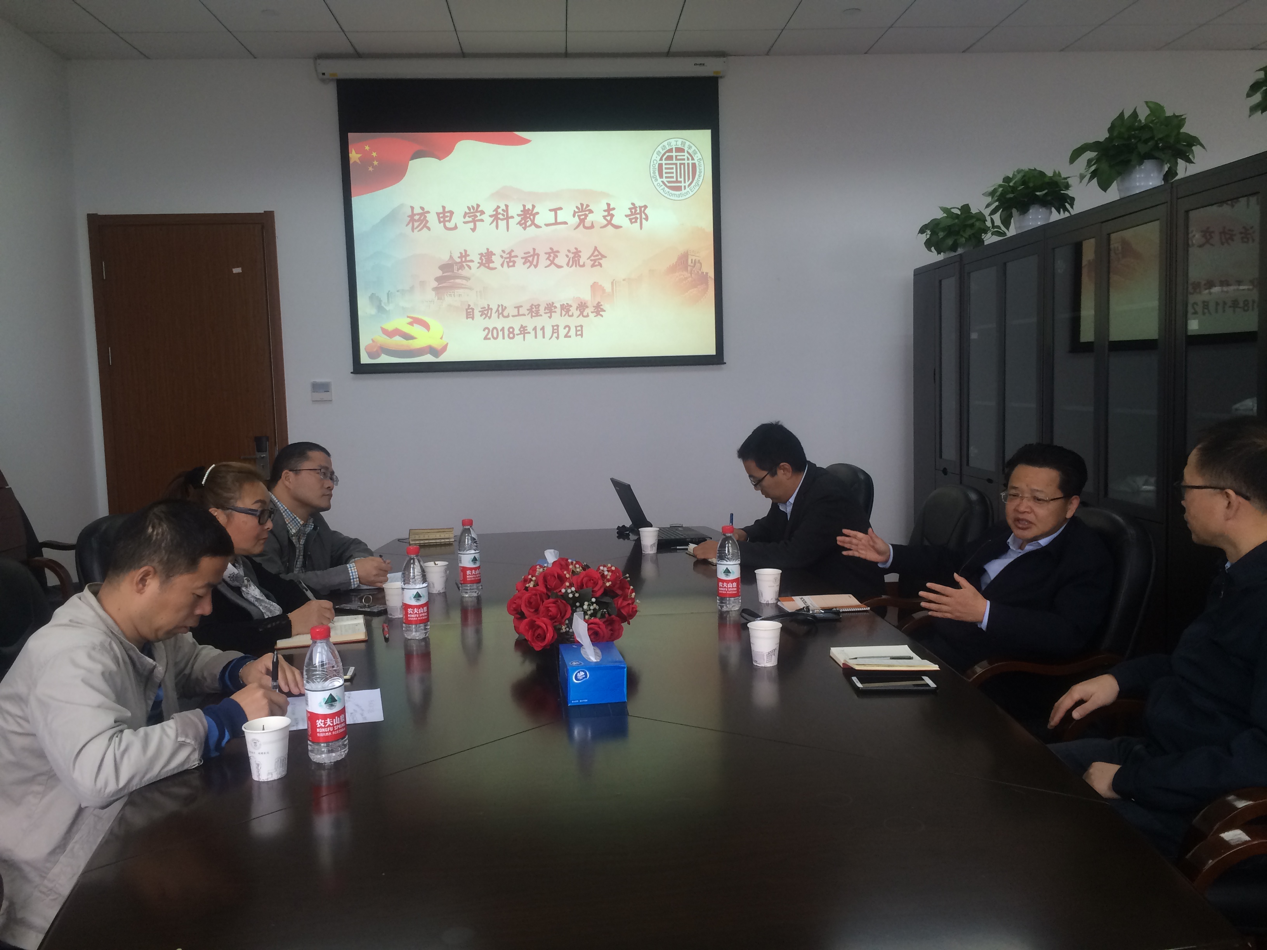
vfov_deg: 48.2
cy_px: 475
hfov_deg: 61.7
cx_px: 634
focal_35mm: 29
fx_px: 1061
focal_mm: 4.15
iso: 40
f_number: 2.2
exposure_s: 1/40
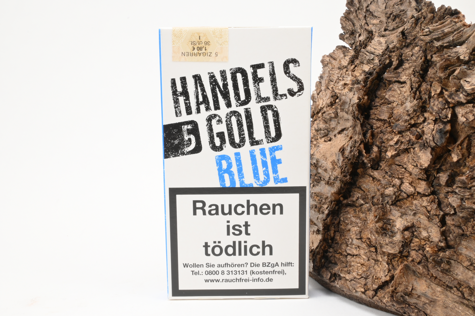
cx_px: 238
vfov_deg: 35.5
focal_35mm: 38
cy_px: 158
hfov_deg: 51.3
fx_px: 495
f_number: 22
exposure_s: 1/15
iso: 640
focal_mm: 25
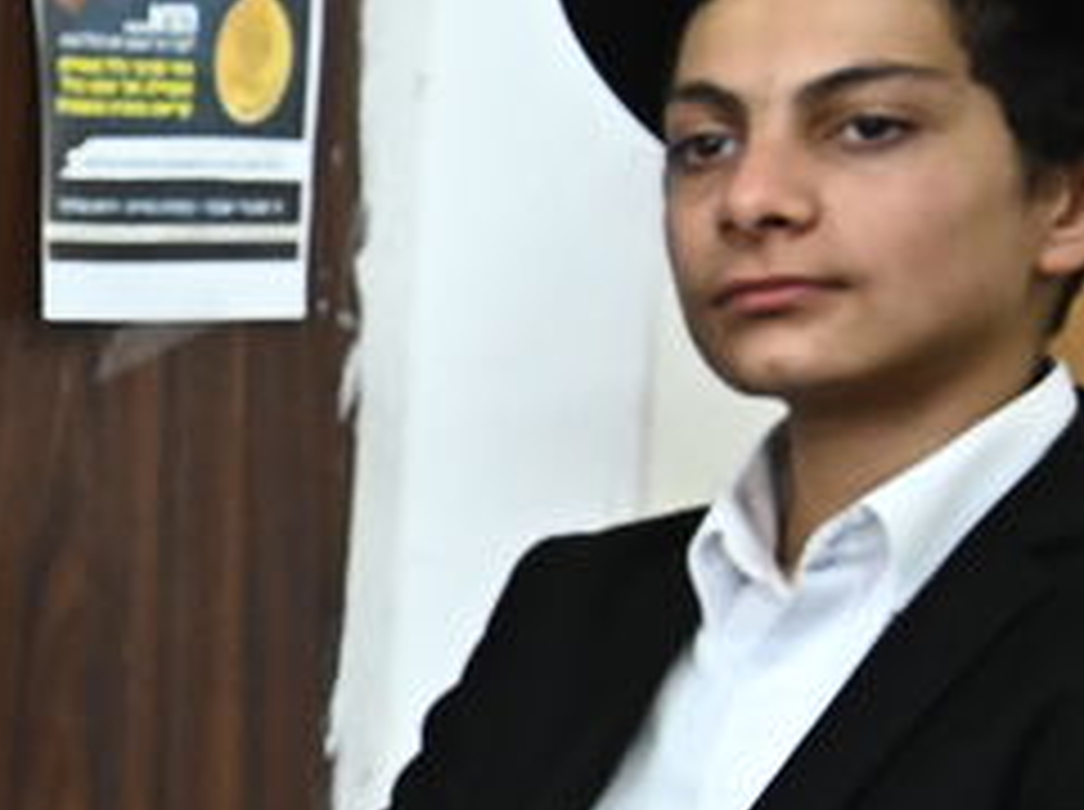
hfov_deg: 9.4
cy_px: 1372
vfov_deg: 8.0
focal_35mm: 179
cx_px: -1804
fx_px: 5597
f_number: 4.5
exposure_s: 1/200
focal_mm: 32
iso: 2500
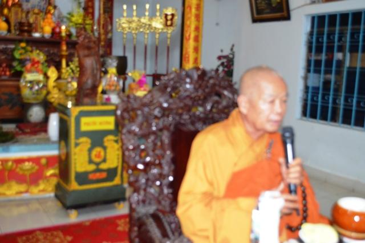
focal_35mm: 36
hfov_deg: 53.2
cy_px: 122
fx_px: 365
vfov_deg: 36.8
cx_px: 182
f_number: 4
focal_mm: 24
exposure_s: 1/60
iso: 1400
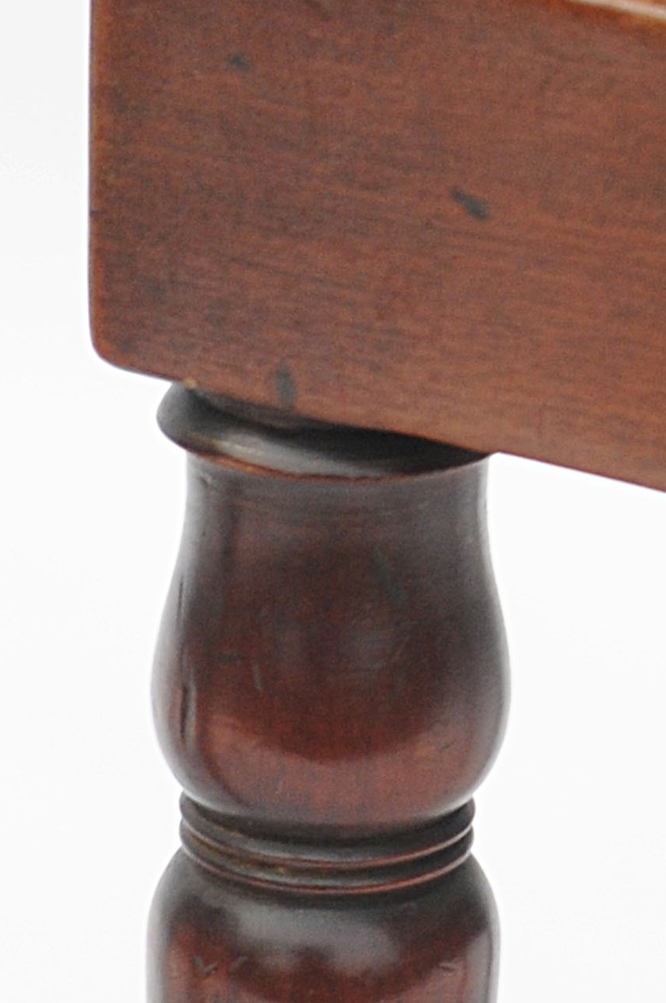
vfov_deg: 10.7
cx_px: -335
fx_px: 5314
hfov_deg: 7.1
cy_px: 1039
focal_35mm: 191
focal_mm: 38
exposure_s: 1/200
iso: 320
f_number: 5.6
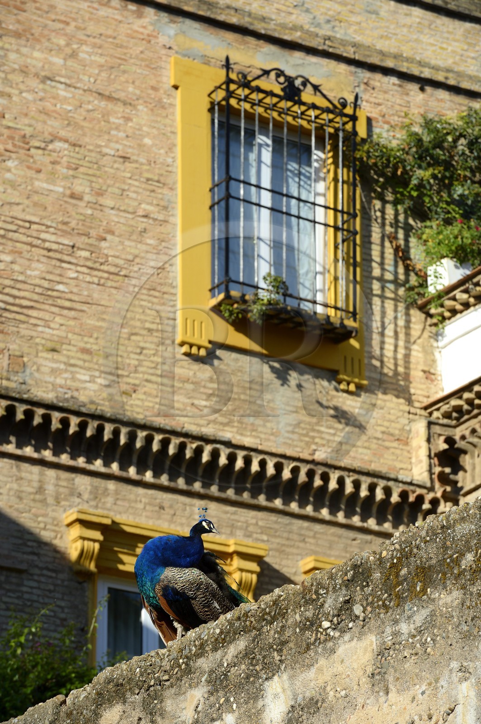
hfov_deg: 6.9
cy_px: 362
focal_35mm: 200
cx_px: 240
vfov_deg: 10.3
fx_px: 4015
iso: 200
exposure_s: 1/250
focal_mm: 200
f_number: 13
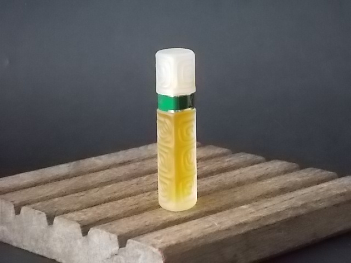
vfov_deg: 13.1
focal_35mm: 113
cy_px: 132
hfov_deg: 17.4
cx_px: 176
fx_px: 1146
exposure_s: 1/80
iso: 800
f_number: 6
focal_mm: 20.1
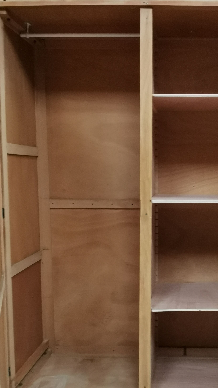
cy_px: 219
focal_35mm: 36
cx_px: 187
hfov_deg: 31.6
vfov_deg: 55.1
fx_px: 370
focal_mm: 2.26
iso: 320
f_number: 2.2
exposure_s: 1/25
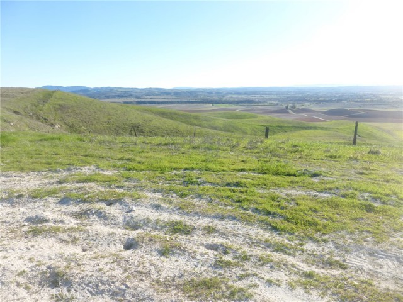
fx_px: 279
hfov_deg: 71.6
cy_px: 151
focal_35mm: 24
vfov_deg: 56.8
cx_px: 202
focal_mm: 4.3
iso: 100
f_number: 4
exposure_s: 1/400
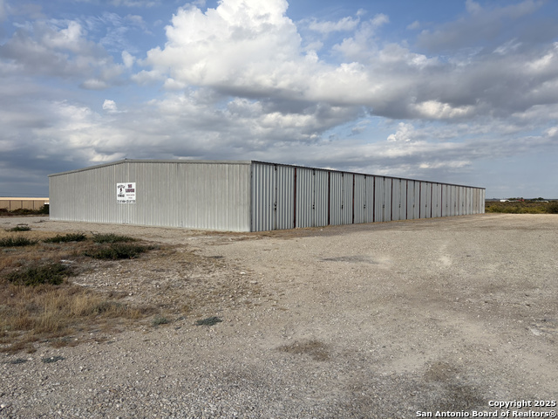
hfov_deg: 67.3
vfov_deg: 53.1
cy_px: 210
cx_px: 279
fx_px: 419
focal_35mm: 26
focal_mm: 5.96
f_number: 1.6
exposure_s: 1/4950
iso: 50
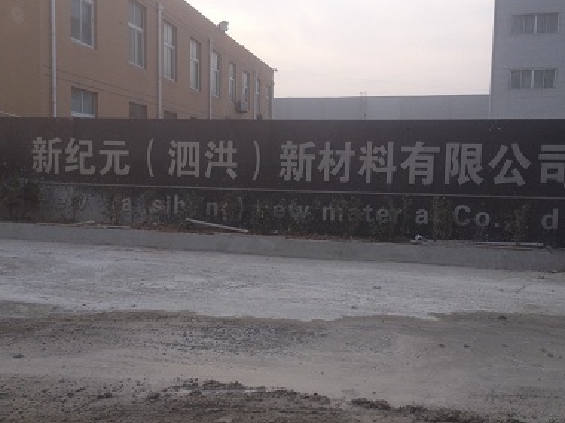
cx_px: 300
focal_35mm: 46
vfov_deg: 31.5
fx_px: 751
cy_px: 234
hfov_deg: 41.2
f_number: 2.4
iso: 50
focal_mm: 4.28
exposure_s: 1/627
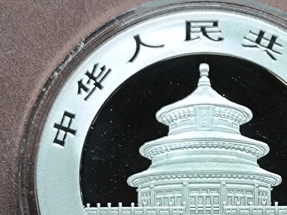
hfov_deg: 10.5
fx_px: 1559
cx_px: 225
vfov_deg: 7.9
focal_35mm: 188
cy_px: 191
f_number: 1.7
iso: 125
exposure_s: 1/100
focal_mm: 5.35
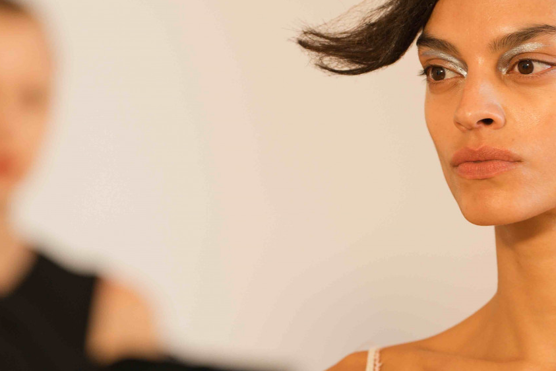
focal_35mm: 427
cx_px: 307
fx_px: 6594
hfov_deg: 4.8
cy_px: 162
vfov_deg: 3.2
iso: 500
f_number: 2.8
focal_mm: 200
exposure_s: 1/200
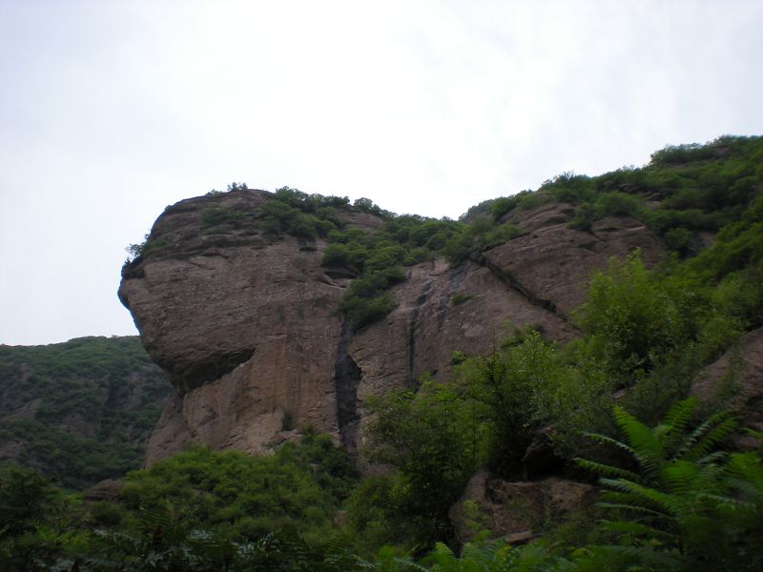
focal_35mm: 38
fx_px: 838
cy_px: 286
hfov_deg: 49.0
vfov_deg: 37.7
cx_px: 382
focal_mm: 6.3
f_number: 4.6
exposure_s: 1/142
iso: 64
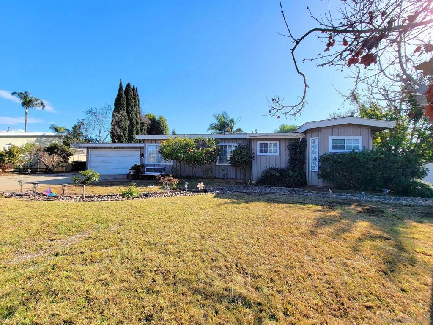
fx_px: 163
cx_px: 216
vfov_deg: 89.9
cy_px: 162
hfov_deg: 106.2
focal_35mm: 13
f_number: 2.2
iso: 50
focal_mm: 2.2
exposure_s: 1/1208
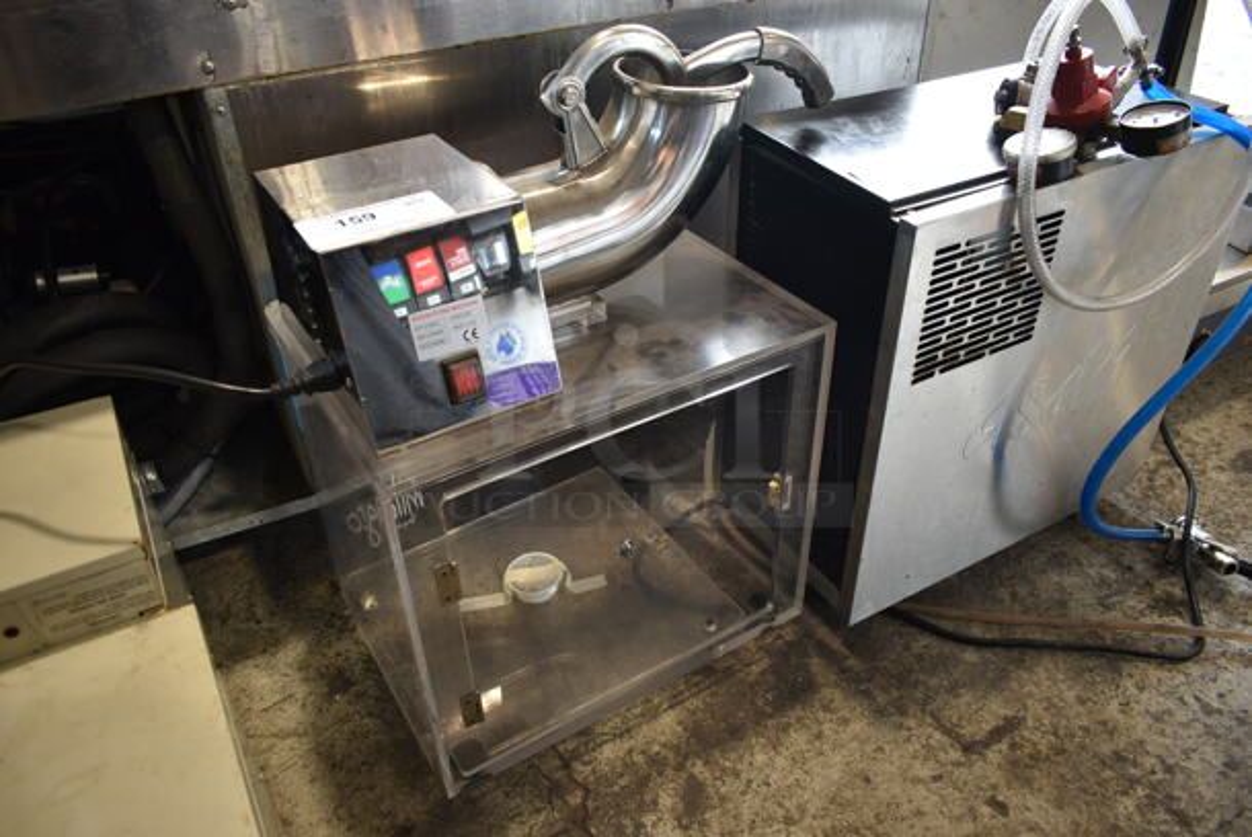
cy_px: 418
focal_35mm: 27
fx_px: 940
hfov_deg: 67.3
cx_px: 626
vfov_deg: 48.0
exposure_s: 1/30
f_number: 3.5
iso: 220
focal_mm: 18
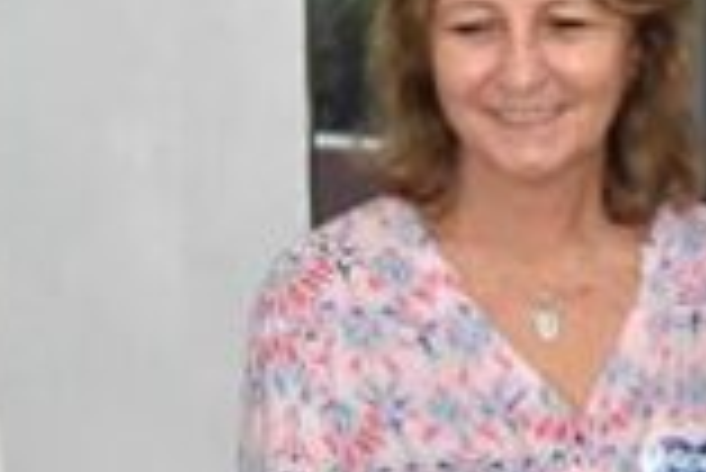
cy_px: 270
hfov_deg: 6.2
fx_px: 6497
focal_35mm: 331
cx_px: 558
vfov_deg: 4.2
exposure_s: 1/60
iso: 1400
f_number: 5.6
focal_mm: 55
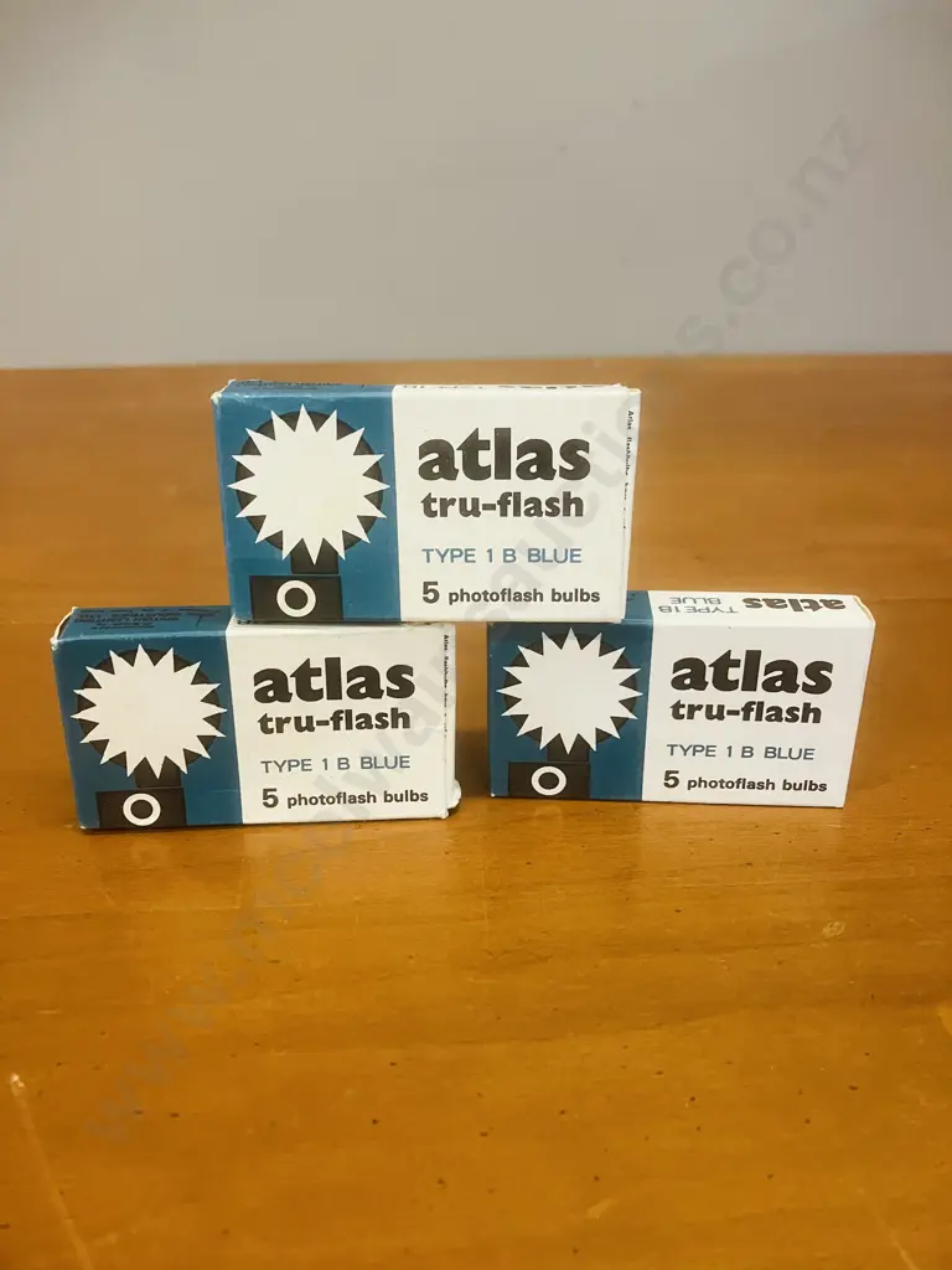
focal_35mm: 28
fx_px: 1027
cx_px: 476
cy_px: 635
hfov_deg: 49.7
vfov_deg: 63.4
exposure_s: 1/50
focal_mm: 3.99
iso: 160
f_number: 1.8
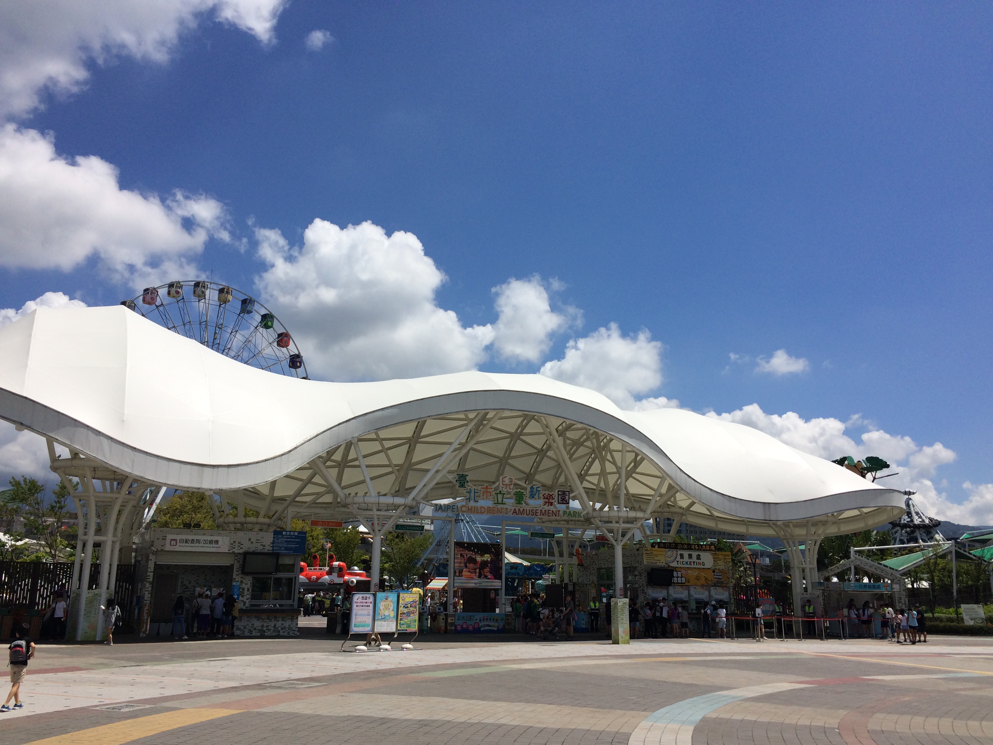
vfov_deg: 48.2
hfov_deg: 61.7
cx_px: 496
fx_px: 832
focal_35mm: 29
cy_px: 372
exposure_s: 1/4566
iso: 40
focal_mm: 4.15
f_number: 2.2
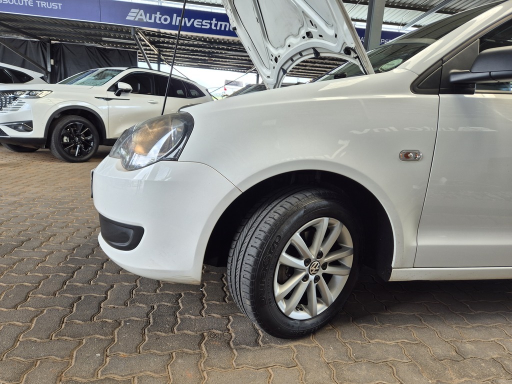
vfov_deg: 58.9
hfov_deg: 73.9
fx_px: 340
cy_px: 192
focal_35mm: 23
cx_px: 256
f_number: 1.8
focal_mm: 5.4
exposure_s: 1/180
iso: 40
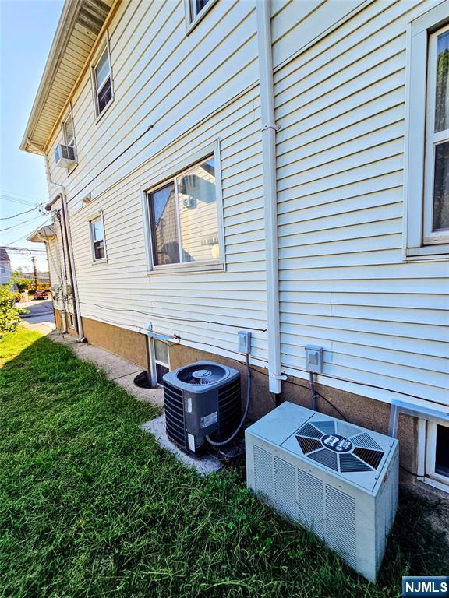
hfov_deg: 89.9
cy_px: 299
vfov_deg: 106.2
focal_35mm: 13
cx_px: 224
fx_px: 225
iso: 50
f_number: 2.2
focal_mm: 2.2
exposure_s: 1/805
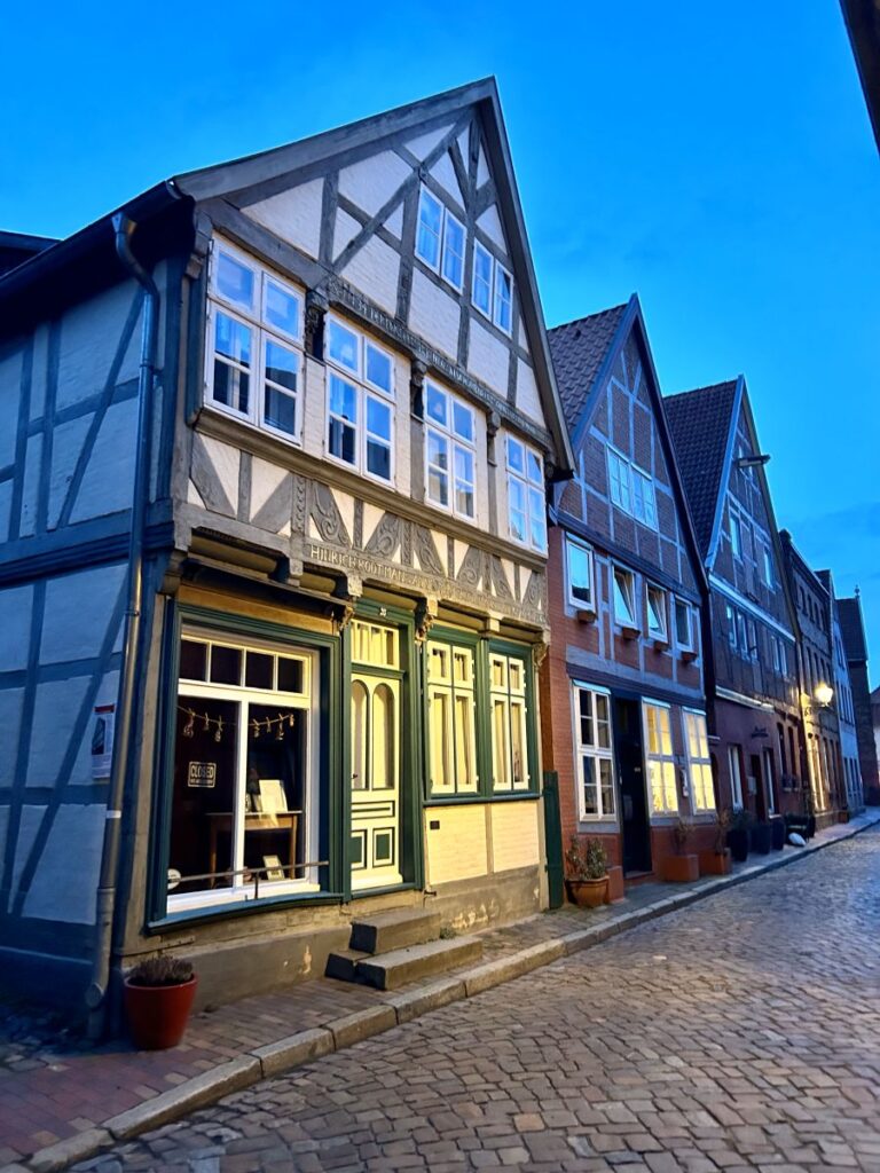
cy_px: 586
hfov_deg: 53.1
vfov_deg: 67.3
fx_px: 881
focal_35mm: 26
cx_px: 440
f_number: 1.5
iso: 500
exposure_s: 1/33
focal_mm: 5.7
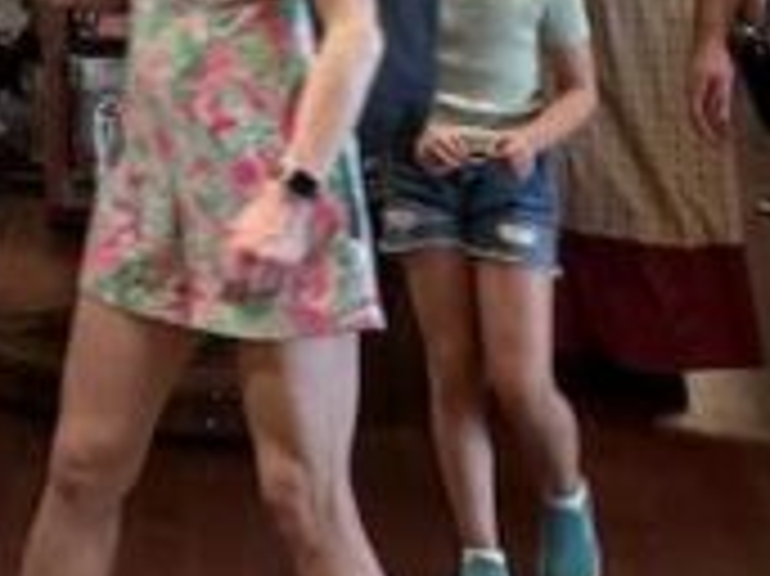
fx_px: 3201
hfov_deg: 11.5
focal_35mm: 144
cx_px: -1054
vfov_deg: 9.0
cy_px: -918
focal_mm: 6.76
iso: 200
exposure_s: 1/60
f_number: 1.78
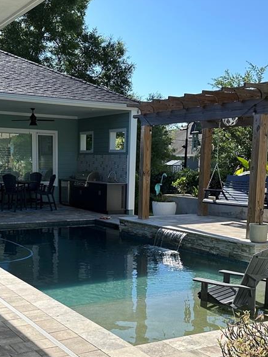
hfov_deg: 29.6
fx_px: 506
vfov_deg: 38.5
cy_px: 234
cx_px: 105
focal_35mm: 49
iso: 80
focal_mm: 6.86
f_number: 1.78
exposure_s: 1/3155
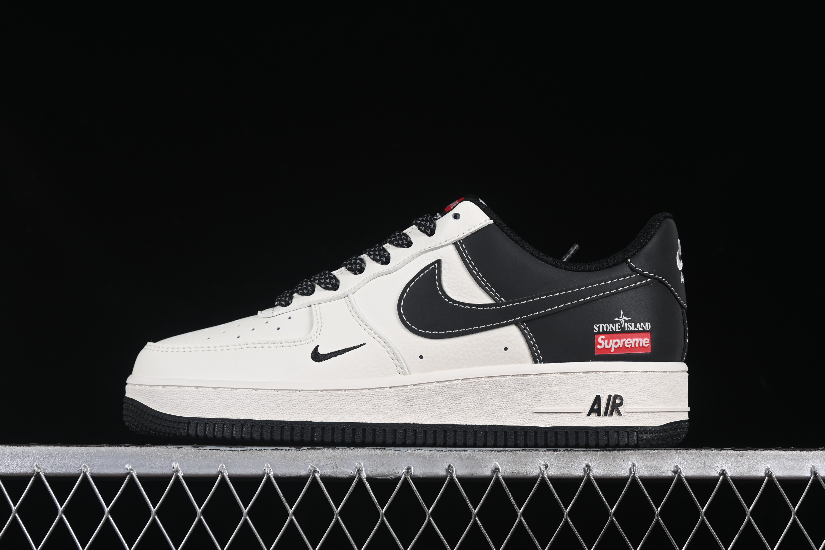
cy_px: 275
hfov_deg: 27.0
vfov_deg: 18.2
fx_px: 1719
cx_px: 412
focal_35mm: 75
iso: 160
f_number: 8
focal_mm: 50
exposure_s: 1/80
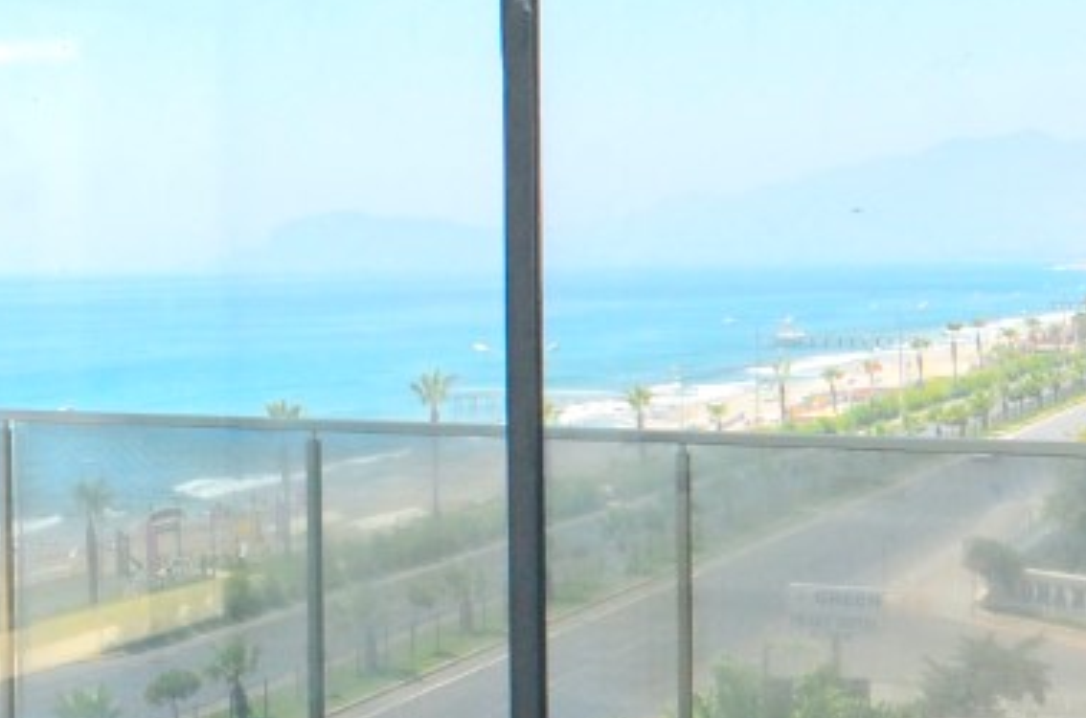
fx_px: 2141
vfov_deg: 19.0
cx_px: 145
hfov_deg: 27.6
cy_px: 293
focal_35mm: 71
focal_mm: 11
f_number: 6.3
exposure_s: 1/200
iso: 400
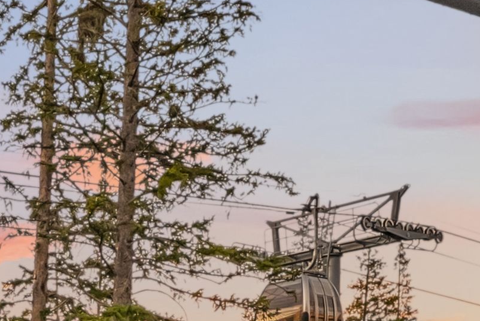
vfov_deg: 16.7
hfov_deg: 25.7
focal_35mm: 74
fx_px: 987
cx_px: -19
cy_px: 484
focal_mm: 14
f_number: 6.3
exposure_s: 1/40
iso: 800
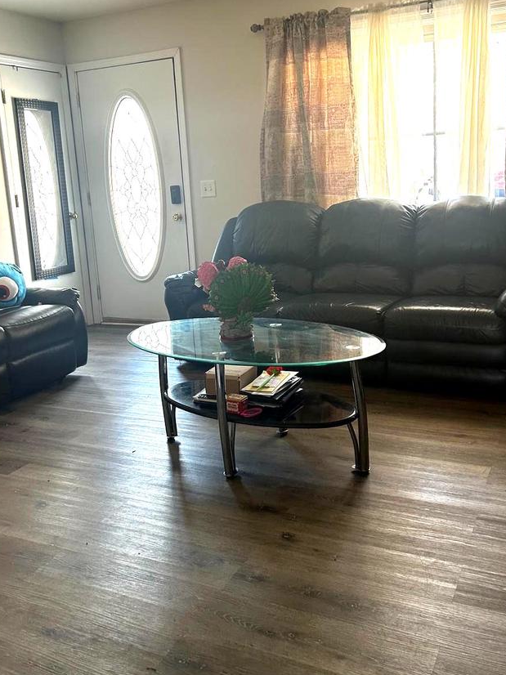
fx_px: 663
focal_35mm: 34
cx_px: 267
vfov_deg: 53.8
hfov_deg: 41.8
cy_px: 294
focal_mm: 5.7
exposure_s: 1/61
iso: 125
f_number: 1.5
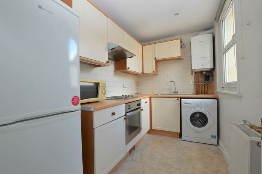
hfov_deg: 100.4
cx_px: 131
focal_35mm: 15
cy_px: 87
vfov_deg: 77.3
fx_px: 109
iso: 3200
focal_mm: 10
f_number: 10
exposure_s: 1/80
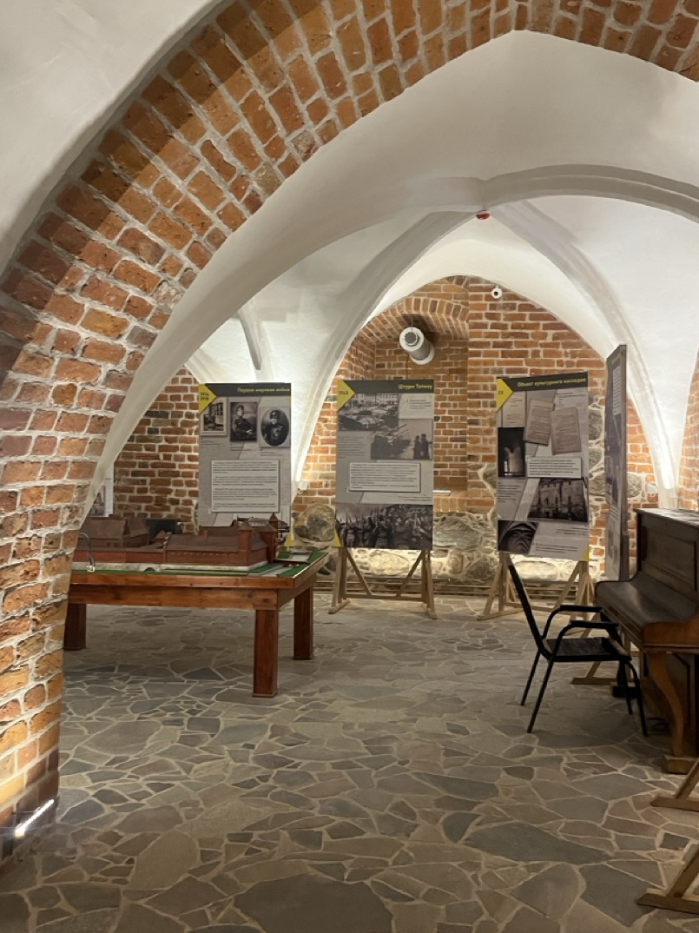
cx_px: 343
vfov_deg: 58.3
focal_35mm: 31
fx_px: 835
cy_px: 423
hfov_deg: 45.4
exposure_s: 1/60
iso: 400
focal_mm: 5.1
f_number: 1.6
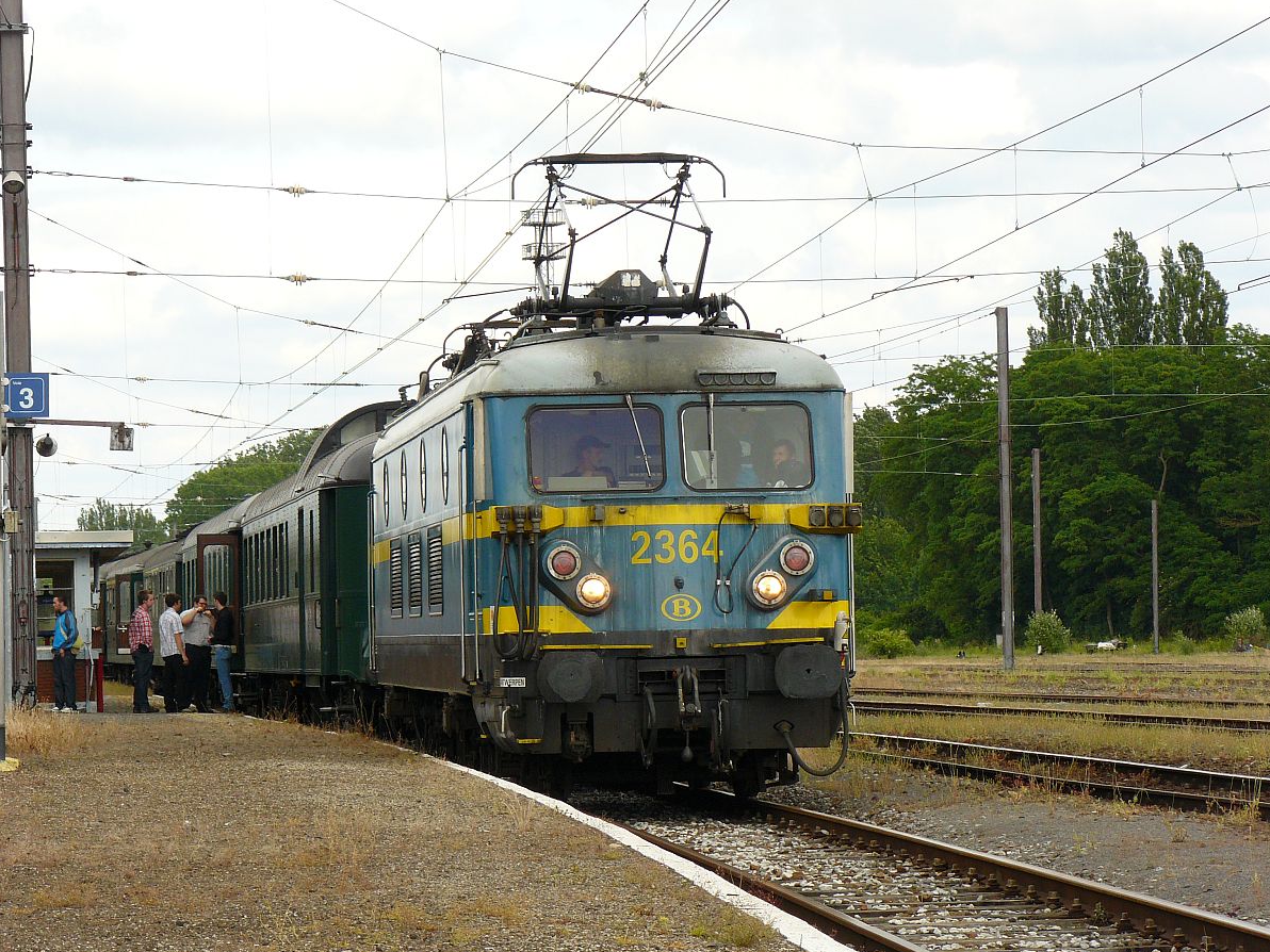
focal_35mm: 152
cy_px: 476
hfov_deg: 13.0
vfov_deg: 9.8
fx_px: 5577
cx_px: 638
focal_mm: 25.1
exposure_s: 1/200
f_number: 5.6
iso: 100
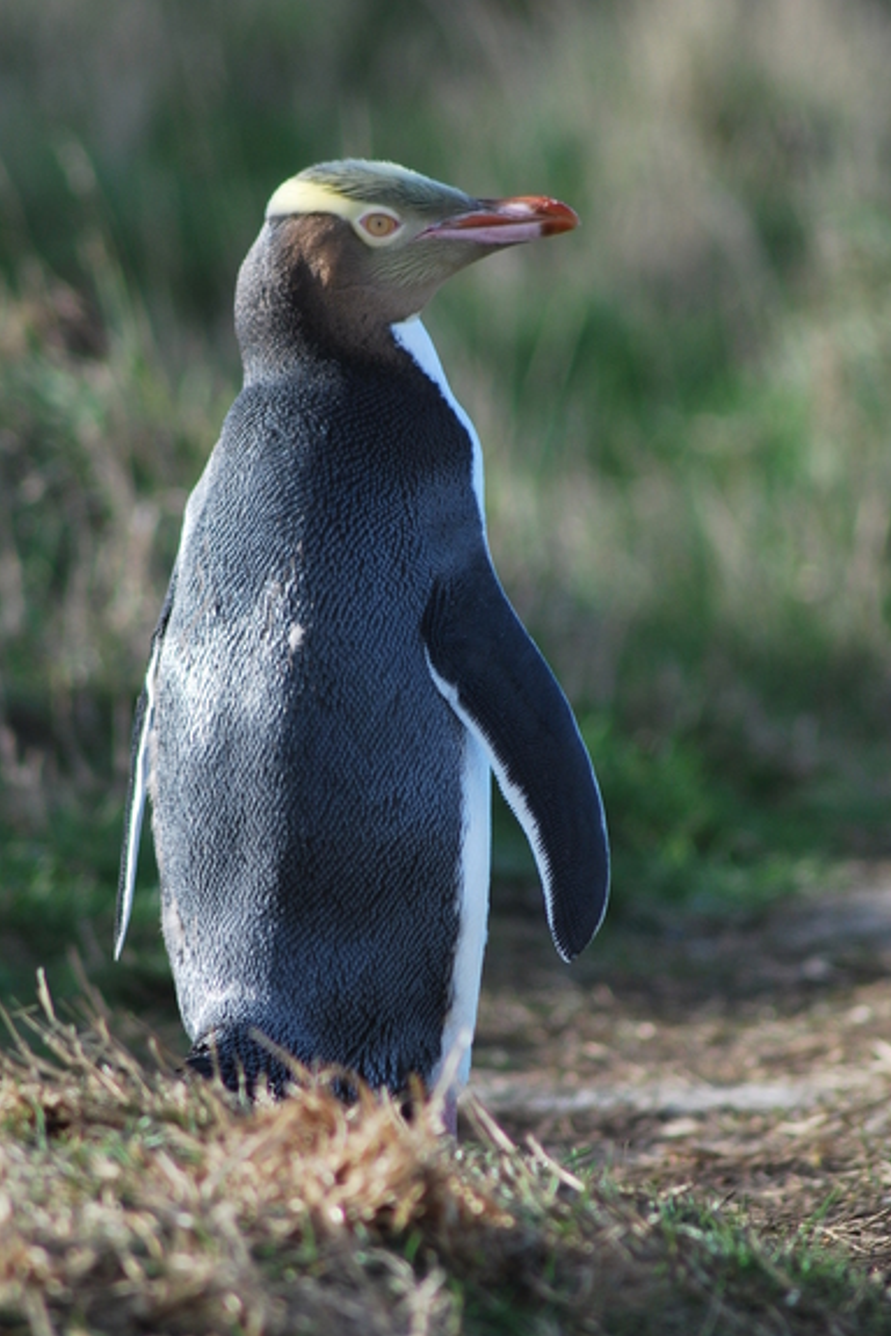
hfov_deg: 2.6
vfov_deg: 3.8
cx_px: 408
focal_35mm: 536
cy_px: 667
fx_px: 19897
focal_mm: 300
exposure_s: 1/500
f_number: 5.6
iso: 200
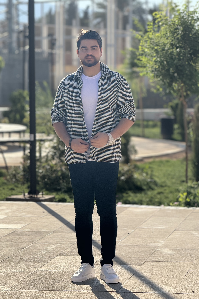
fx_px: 1036
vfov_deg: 16.4
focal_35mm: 125
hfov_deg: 11.0
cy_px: 149
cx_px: 97
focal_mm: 15.66
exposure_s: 1/938
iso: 50
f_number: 2.8
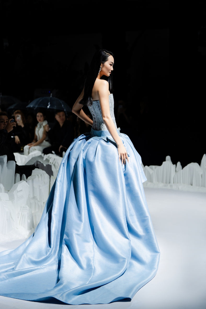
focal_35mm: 70
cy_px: 154
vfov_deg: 28.8
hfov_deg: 19.5
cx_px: 103
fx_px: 601
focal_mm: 70
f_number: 3.5
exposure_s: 1/800
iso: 800
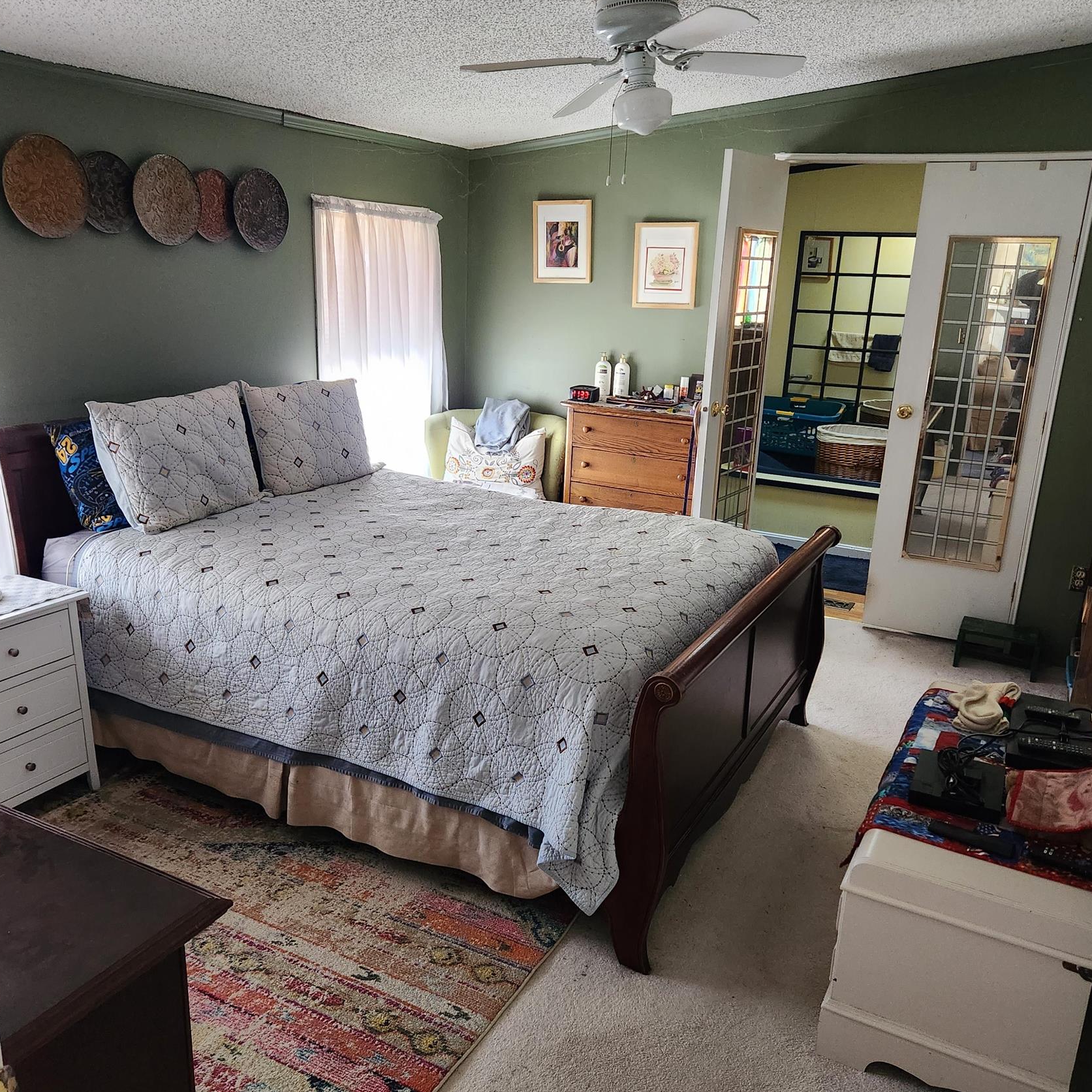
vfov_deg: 57.3
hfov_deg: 57.3
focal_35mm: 28
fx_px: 999
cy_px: 568
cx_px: 554
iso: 800
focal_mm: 5.4
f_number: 1.8
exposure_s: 1/120
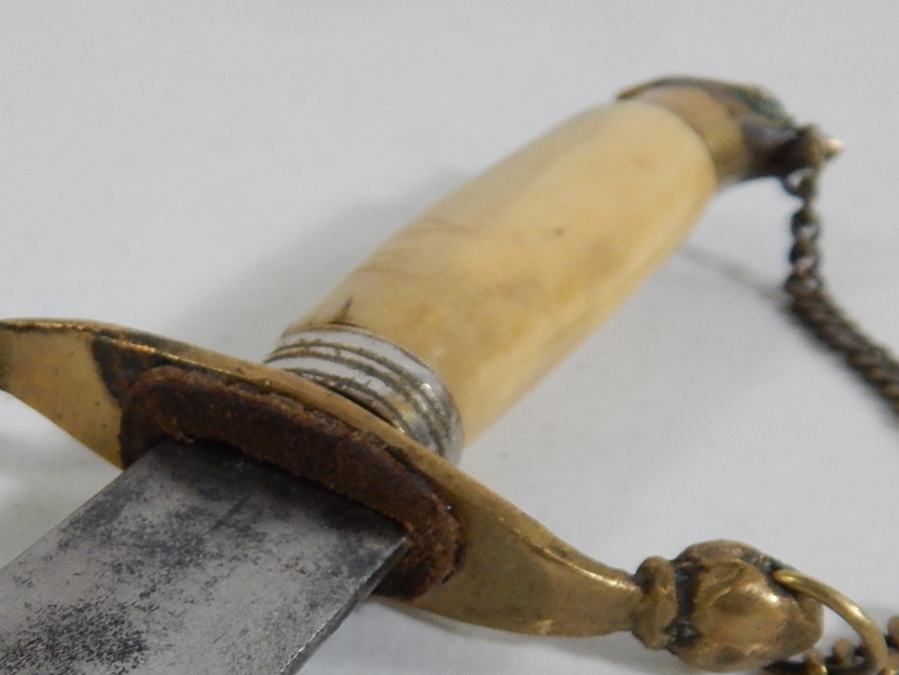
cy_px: 565
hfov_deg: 35.6
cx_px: 255
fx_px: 1376
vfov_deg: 26.9
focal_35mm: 53
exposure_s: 1/60
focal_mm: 5.6
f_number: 3.2
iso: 400
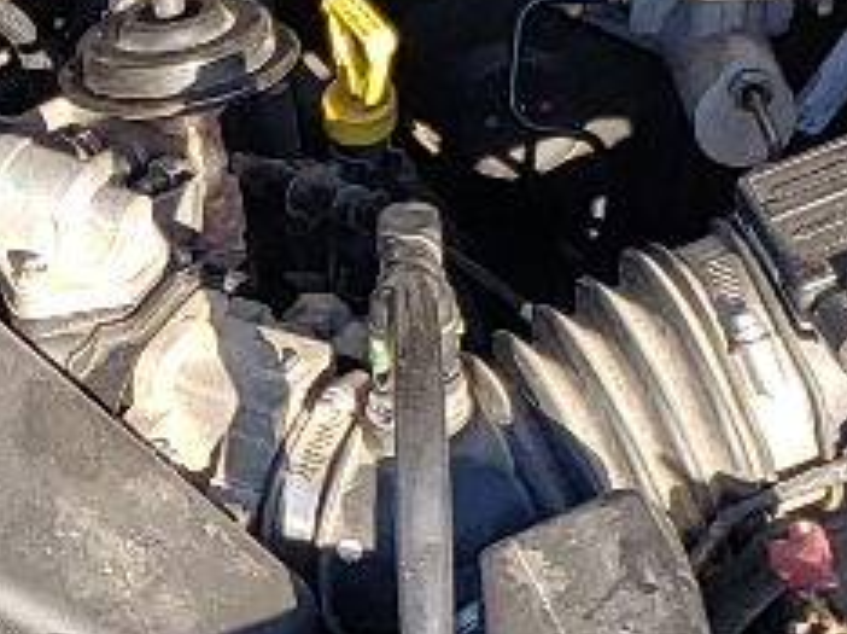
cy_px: 670
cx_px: -181
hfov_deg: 10.9
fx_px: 4351
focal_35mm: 178
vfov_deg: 8.3
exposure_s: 1/526
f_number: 1.5
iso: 50
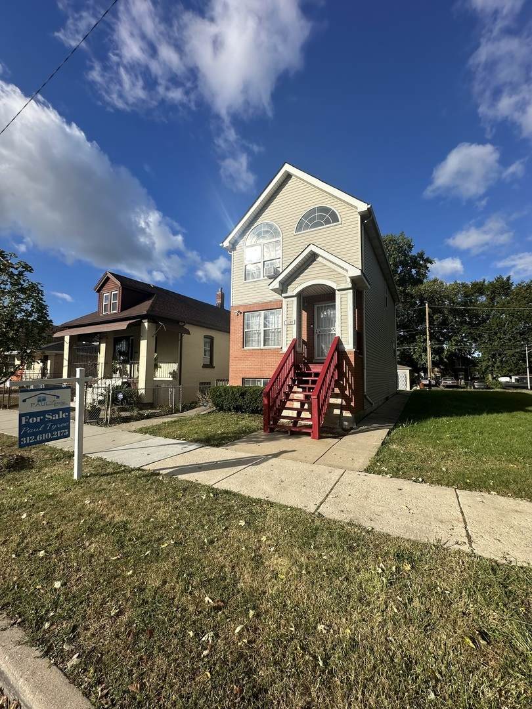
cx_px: 266
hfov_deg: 85.7
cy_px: 354
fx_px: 287
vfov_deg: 102.1
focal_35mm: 14
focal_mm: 2.22
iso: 40
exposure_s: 1/2882
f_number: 2.2
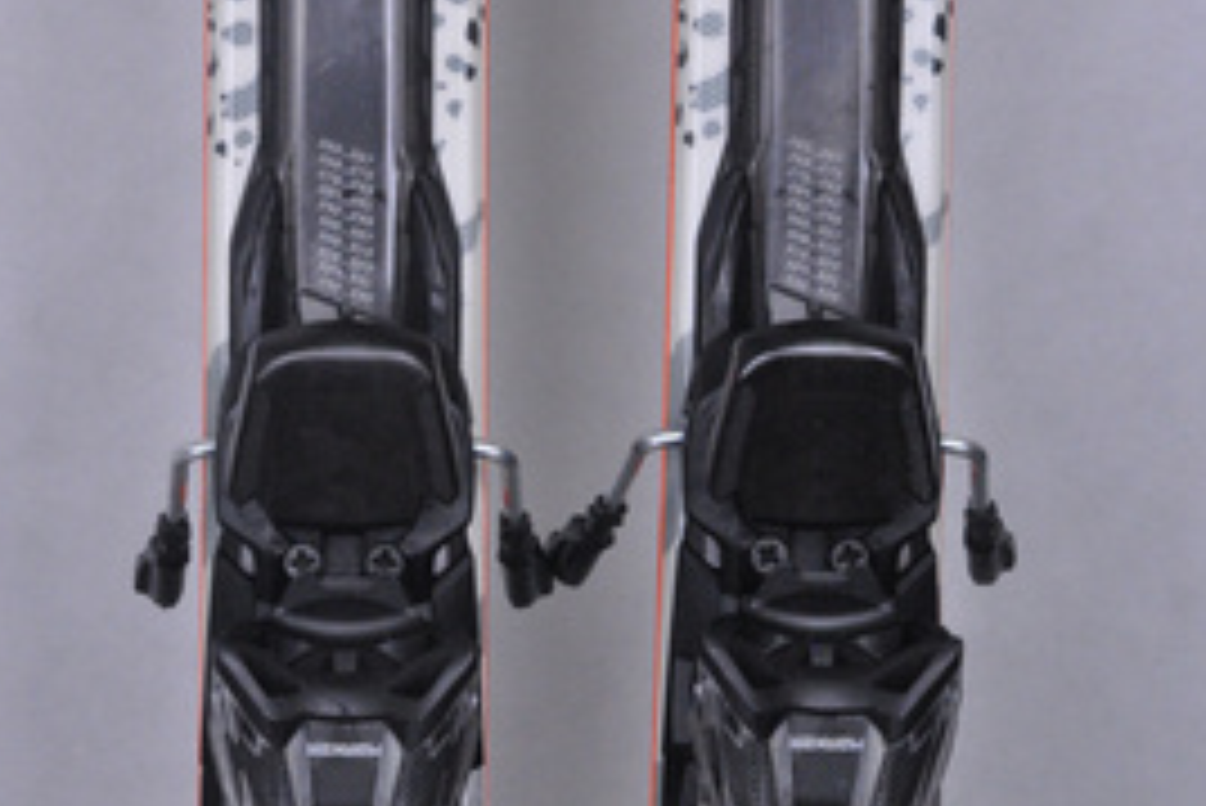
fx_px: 6329
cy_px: 131
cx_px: 565
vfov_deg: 7.3
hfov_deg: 10.9
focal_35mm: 189
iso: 3200
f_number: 8
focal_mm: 75
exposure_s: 1/125
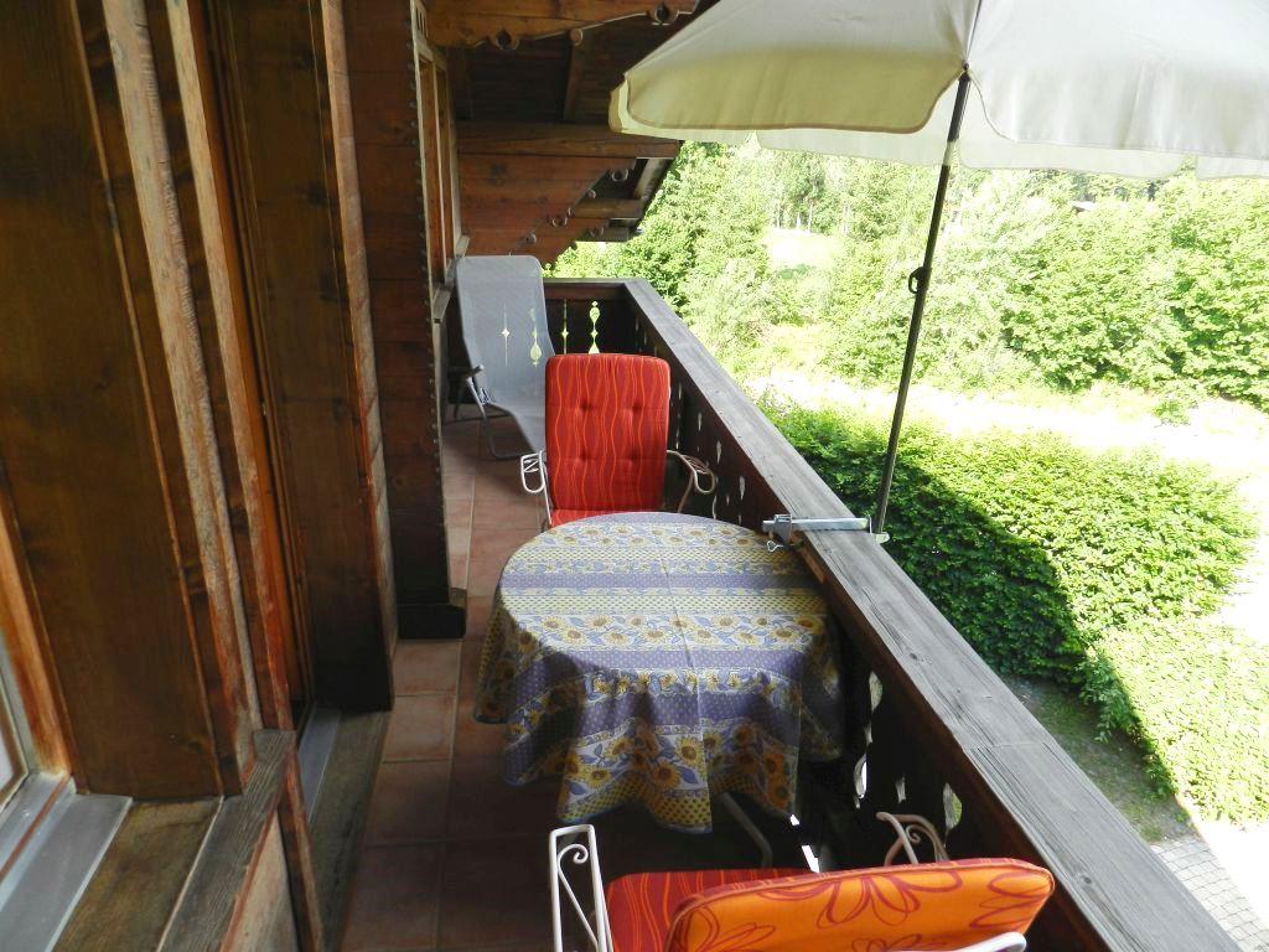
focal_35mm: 23
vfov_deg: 58.9
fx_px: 843
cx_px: 634
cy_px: 476
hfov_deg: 73.9
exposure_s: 1/250
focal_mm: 4
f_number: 3.4
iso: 160
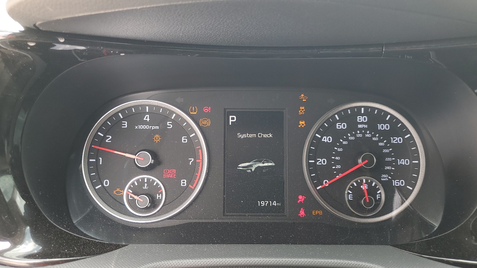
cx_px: 243
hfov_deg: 66.1
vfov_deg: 39.9
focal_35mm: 29
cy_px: 165
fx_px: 367
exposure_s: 1/120
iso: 53
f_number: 1.5
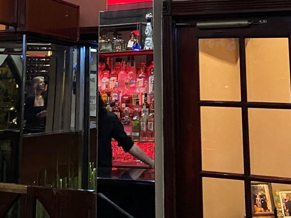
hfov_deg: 27.3
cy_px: -7
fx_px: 597
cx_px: 111
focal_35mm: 71
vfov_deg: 20.0
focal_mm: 4.25
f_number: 1.8
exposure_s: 1/30
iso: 1000
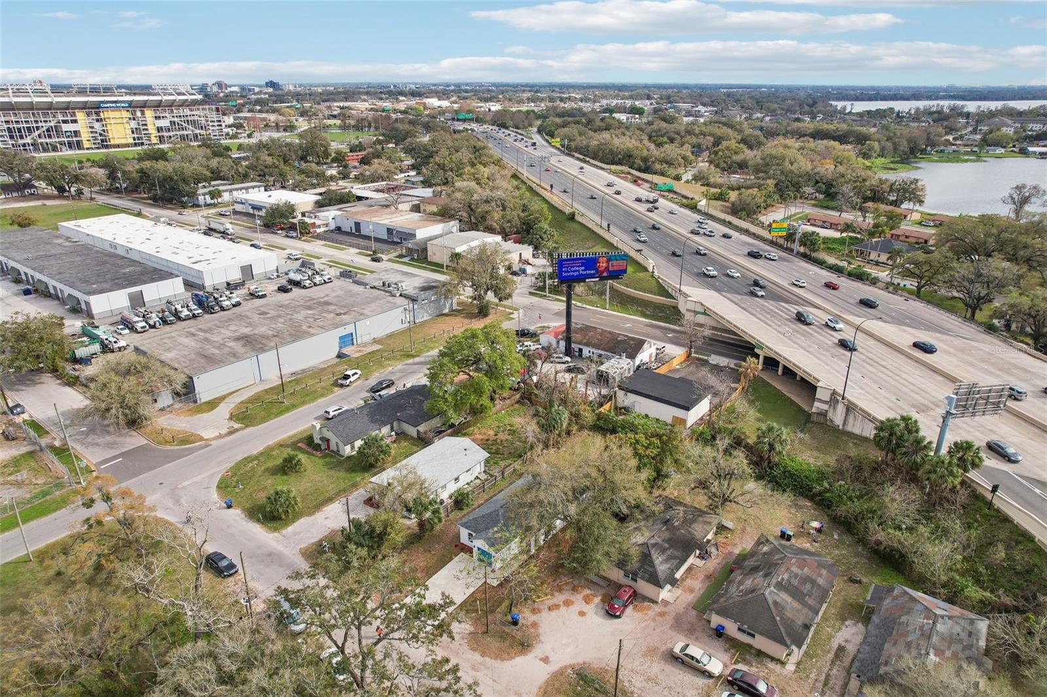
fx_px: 640
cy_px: 348
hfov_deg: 78.6
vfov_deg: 57.2
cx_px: 524
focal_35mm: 22
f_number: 2.8
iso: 160
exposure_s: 1/2000
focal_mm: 8.4
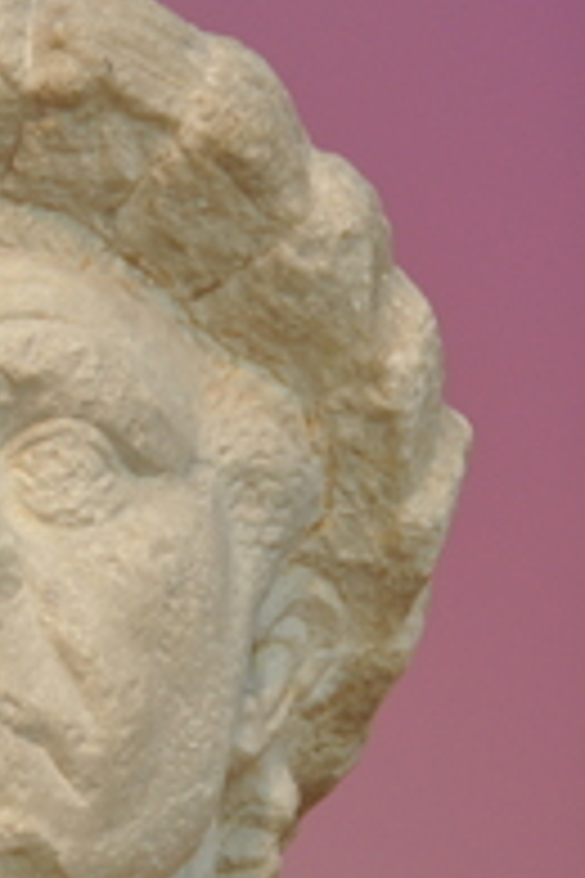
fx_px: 6194
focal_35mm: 254
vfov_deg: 8.1
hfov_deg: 5.4
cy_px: 513
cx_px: -18
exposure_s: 1/30
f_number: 5
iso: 500
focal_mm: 75
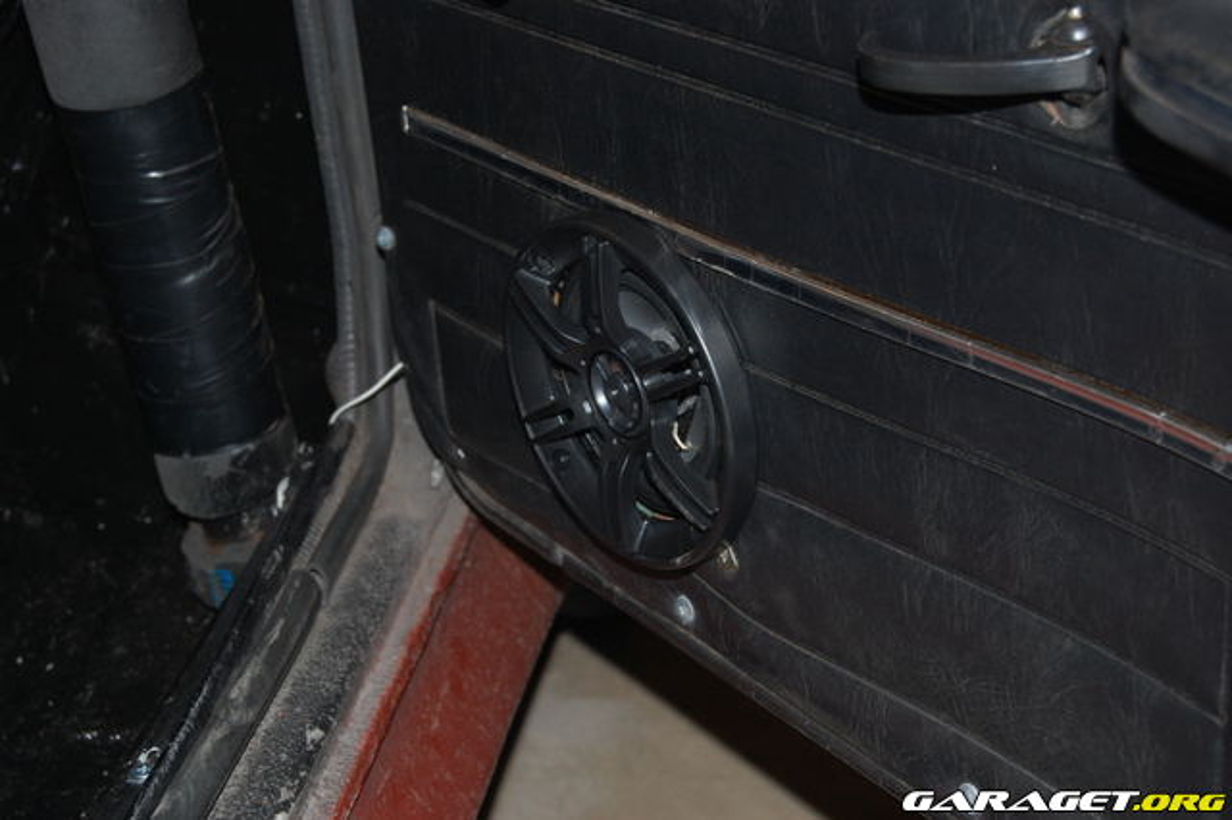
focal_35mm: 68
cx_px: 616
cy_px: 410
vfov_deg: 20.1
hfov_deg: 29.9
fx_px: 2309
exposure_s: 1/60
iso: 400
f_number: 5.3
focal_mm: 45
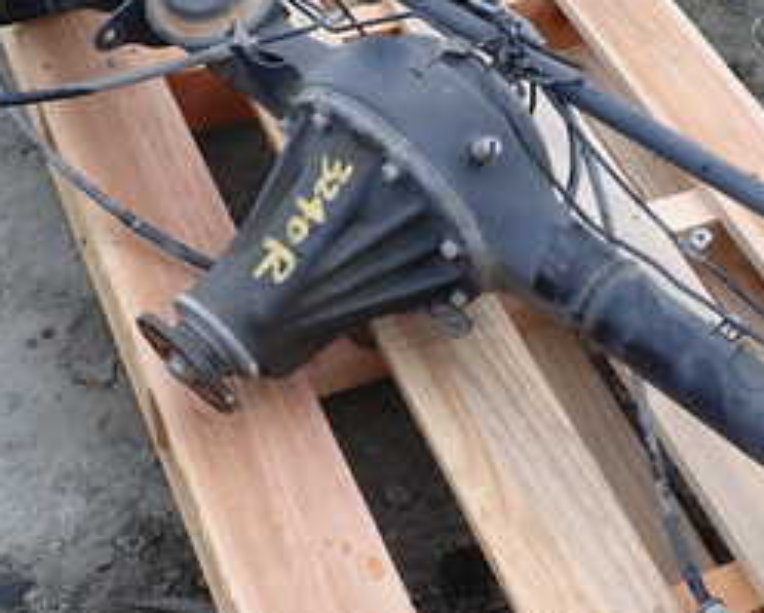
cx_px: 616
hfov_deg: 31.1
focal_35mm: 59
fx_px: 1336
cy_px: 268
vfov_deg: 25.8
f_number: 2.8
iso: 100
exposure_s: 1/400
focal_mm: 4.5
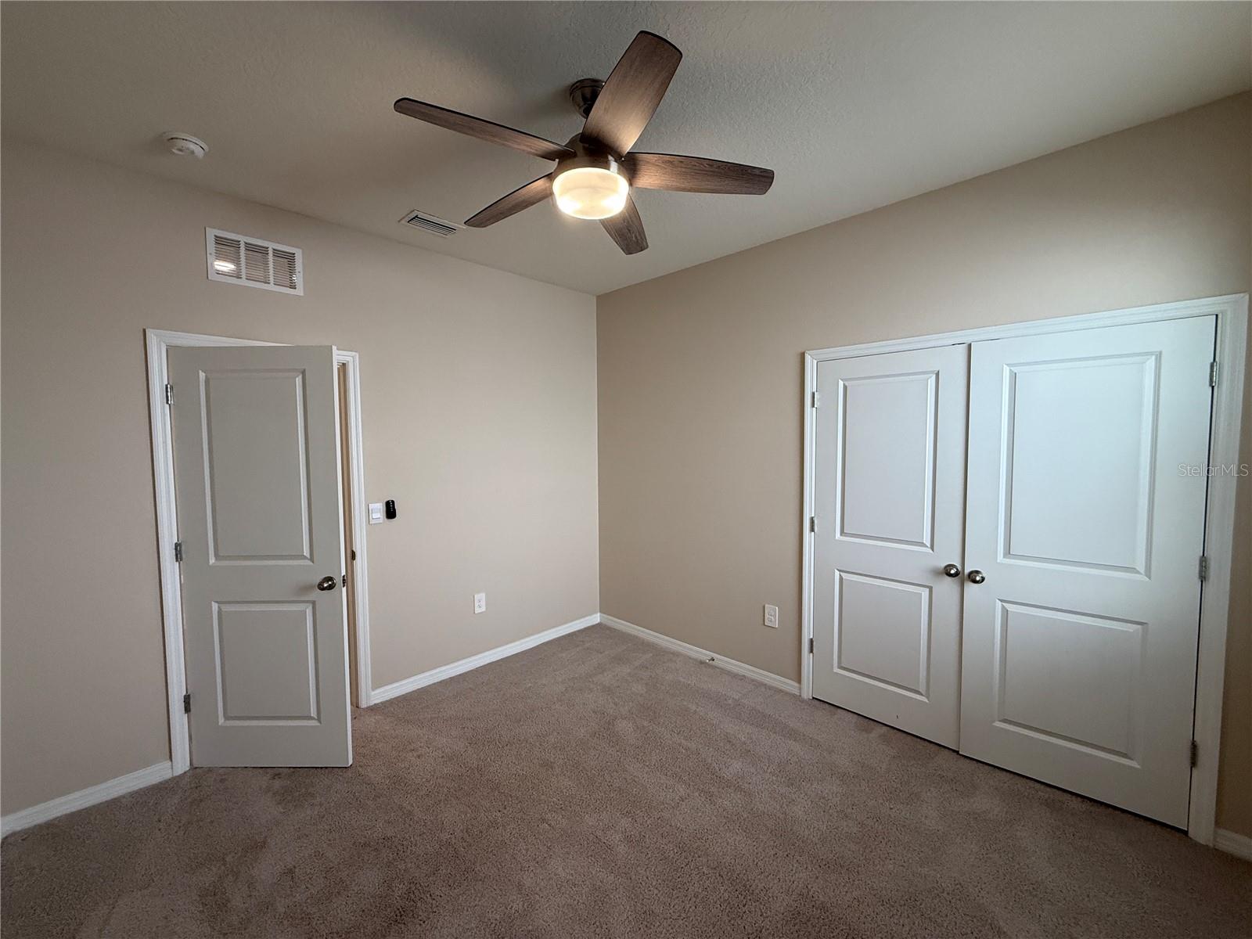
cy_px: 470
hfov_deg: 102.1
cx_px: 626
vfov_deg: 85.7
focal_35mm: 14
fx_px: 506
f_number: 2.2
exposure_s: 1/120
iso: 200
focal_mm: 2.22
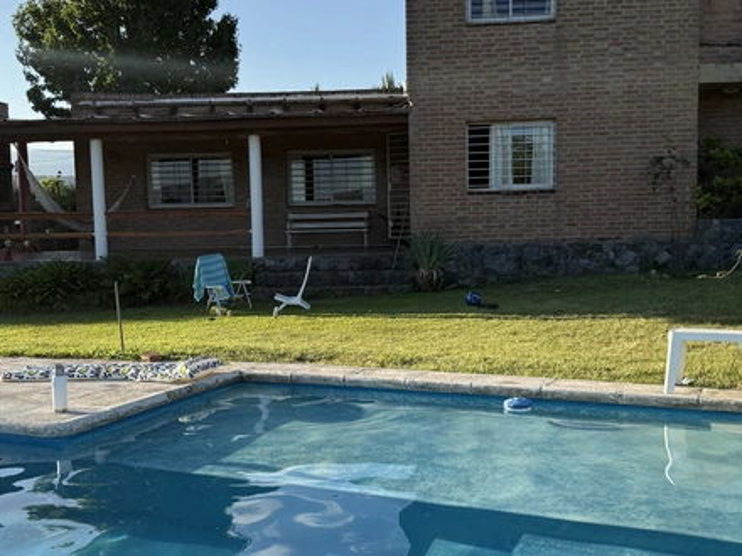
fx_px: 514
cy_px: 278
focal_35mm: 24
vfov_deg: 56.8
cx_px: 371
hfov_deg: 71.6
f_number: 1.78
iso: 80
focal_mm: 6.76
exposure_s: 1/2801
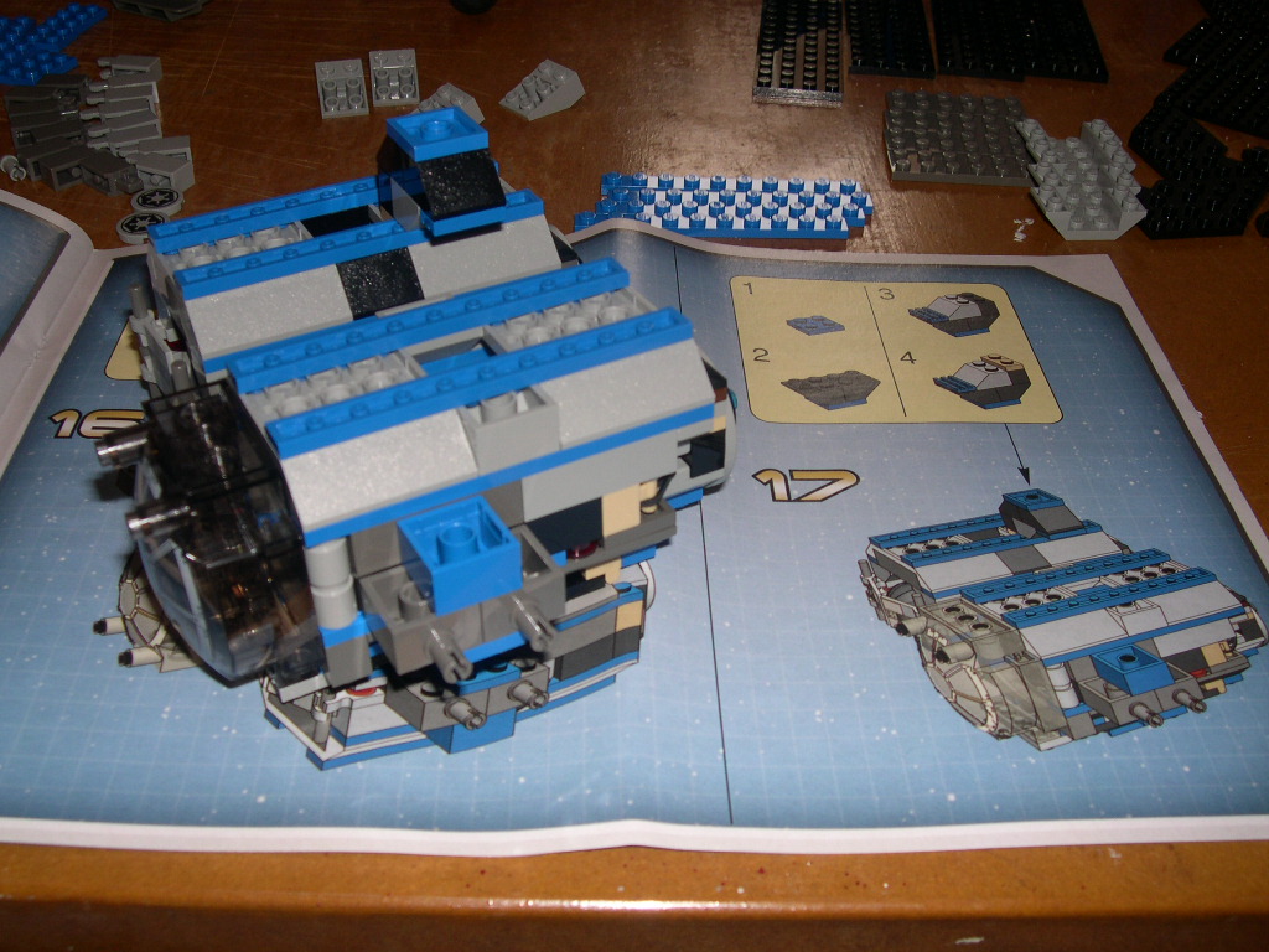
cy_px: 476
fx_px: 1393
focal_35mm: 38
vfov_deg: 37.7
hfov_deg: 49.0
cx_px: 634
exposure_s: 1/30
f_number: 7.6
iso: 100
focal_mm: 8
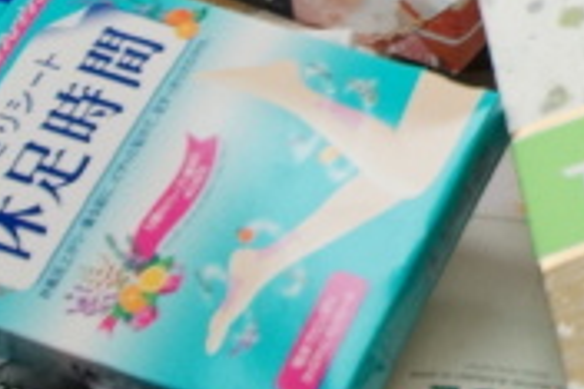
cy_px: -251
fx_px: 1929
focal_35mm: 119
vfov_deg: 10.9
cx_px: 989
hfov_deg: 15.3
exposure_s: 1/160
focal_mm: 20
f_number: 4.5
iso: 1600
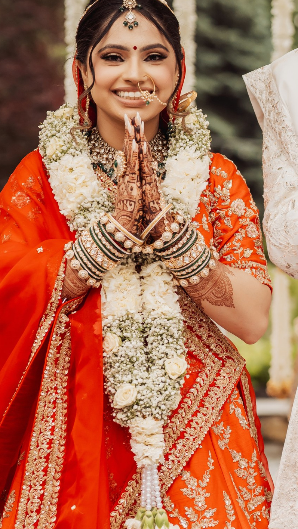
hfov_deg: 8.5
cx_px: 289
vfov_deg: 15.1
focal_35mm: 142
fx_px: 1994
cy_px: 334
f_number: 2
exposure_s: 1/1600
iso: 100
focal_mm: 50
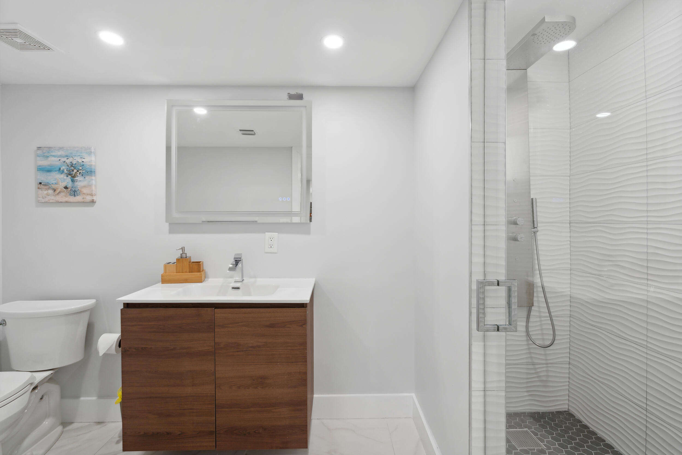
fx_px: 303
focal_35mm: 16
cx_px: 341
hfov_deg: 96.7
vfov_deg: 73.8
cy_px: 228
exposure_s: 1/40
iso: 250
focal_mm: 16
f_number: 9
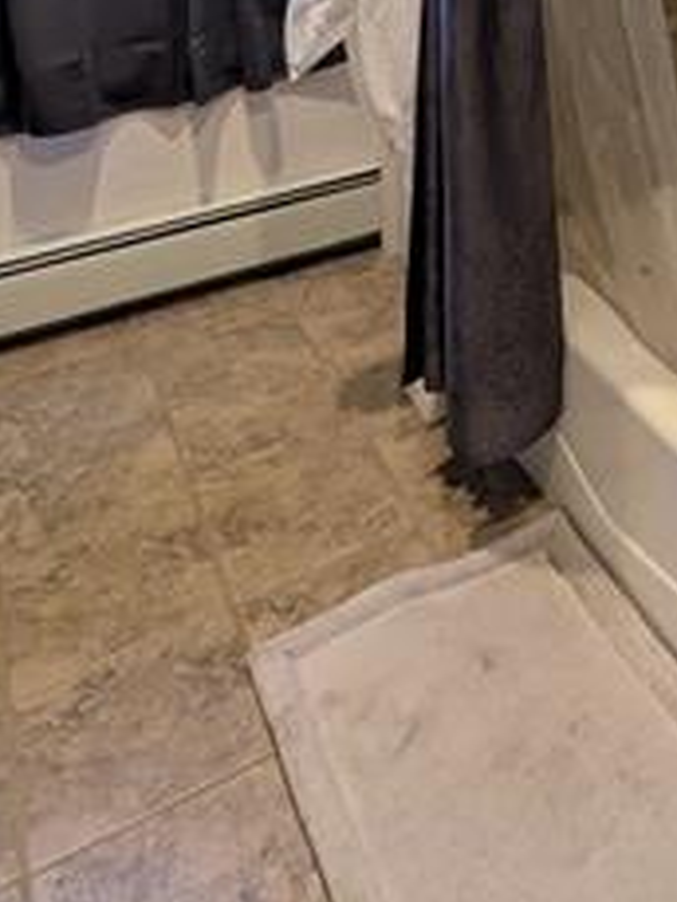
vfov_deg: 30.9
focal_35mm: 47
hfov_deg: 28.2
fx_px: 1224
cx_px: 740
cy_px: -288
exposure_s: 1/60
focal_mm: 1.85
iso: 102
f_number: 2.2
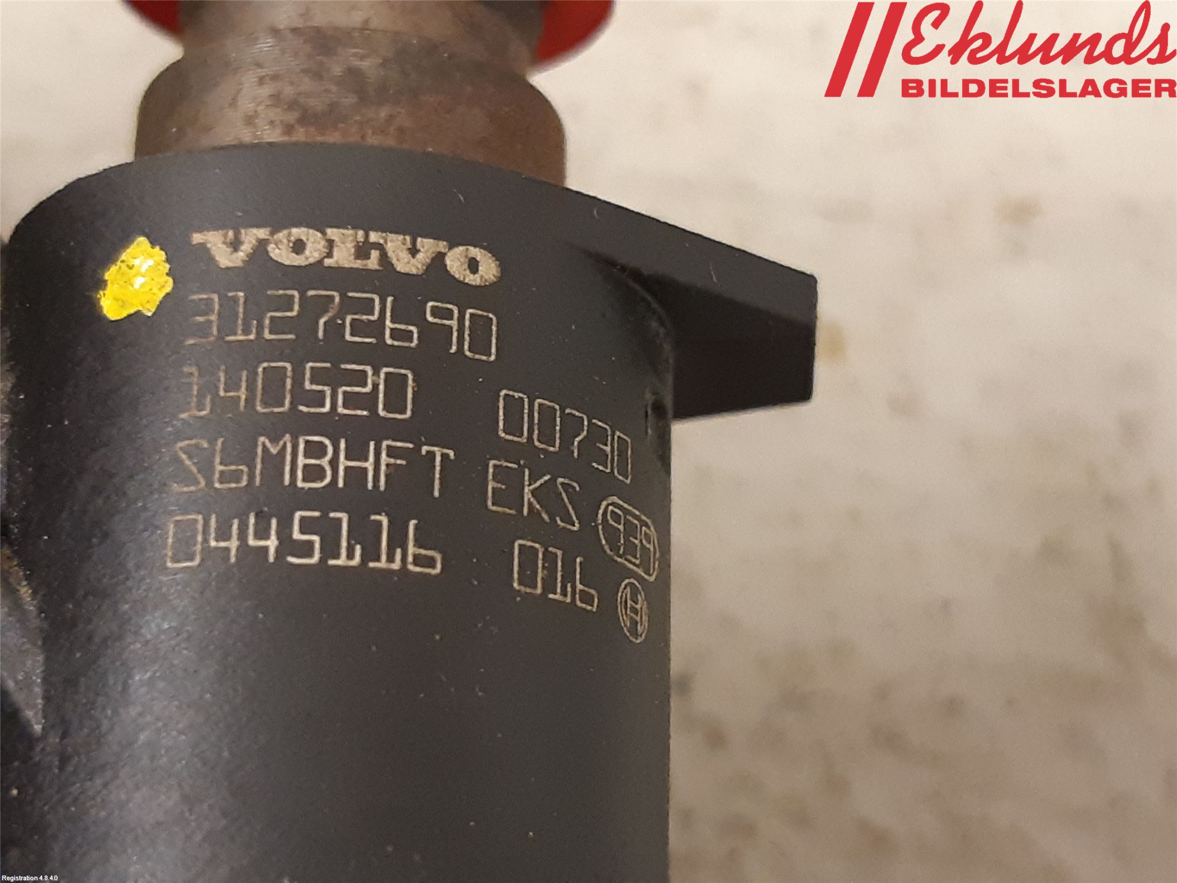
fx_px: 884
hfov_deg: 67.3
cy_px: 442
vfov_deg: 53.1
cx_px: 588
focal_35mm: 26
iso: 250
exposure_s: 1/25
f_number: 1.7
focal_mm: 3.93
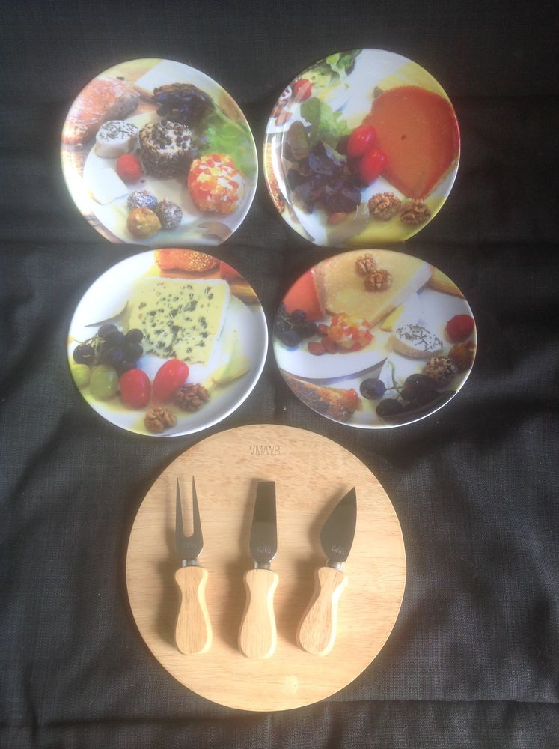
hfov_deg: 40.6
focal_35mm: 35
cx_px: 280
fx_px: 756
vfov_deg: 52.7
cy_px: 374
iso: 50
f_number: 2.4
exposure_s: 1/24
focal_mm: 4.28
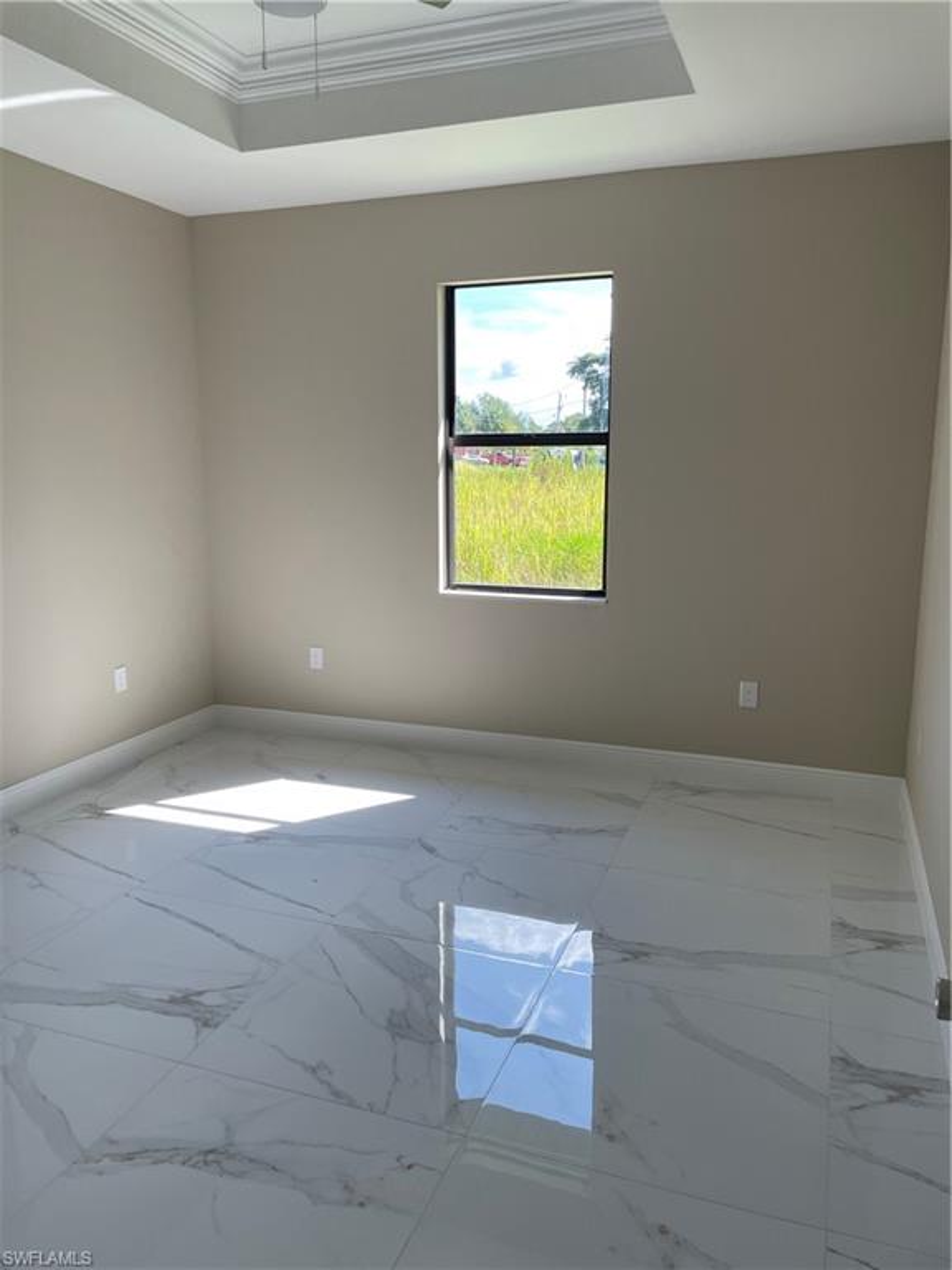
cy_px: 635
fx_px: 953
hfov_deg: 53.1
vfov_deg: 67.3
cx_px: 476
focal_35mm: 26
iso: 32
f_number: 1.6
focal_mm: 4.2
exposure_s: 1/392
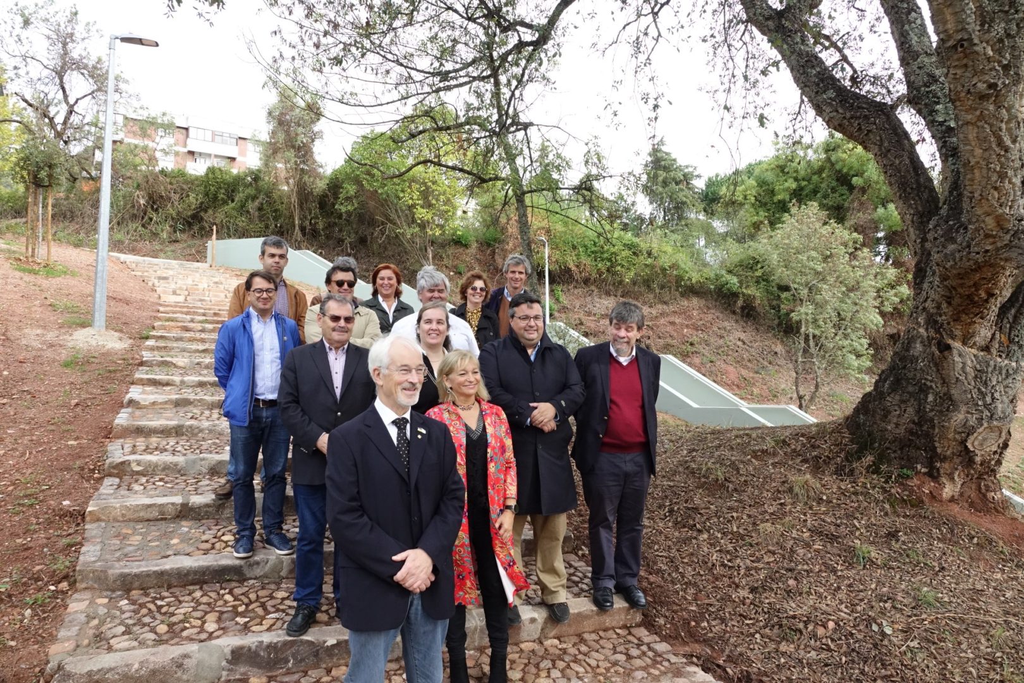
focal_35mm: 24
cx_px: 512
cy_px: 342
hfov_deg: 73.7
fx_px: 683
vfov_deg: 53.1
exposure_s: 1/1000
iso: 800
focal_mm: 8.8
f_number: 5
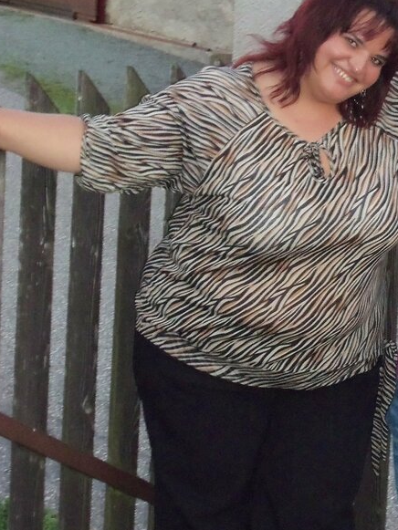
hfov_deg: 11.5
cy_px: 252
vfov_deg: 15.4
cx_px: 402
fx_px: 1962
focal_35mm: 128
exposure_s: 1/30
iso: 250
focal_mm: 11.1
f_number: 4
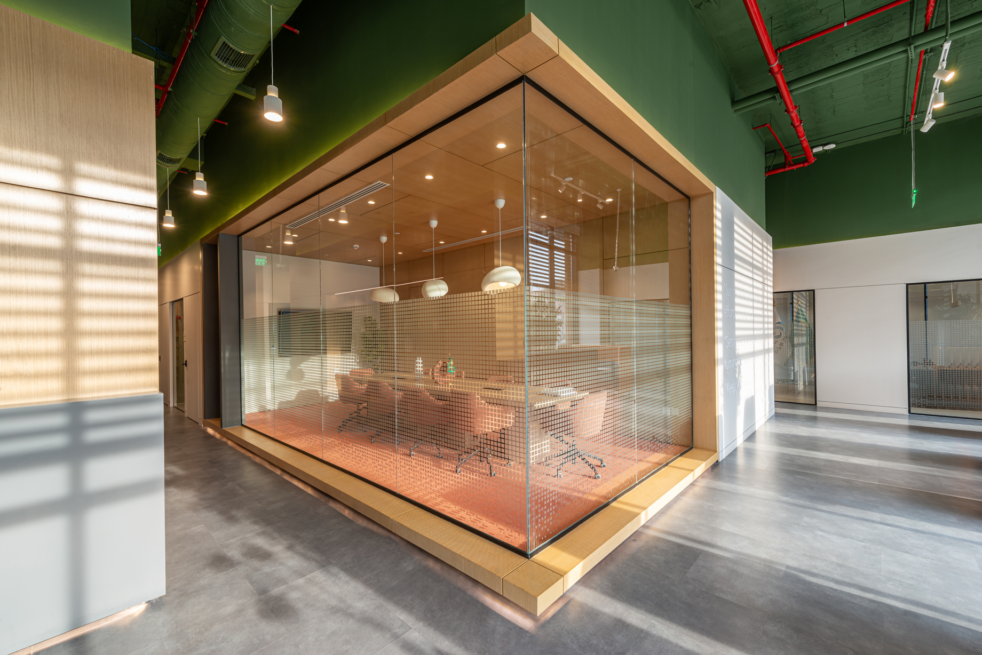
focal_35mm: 15
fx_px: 409
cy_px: 328
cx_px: 491
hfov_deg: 100.4
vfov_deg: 77.4
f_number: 10
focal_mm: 15
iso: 100
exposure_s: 1/3
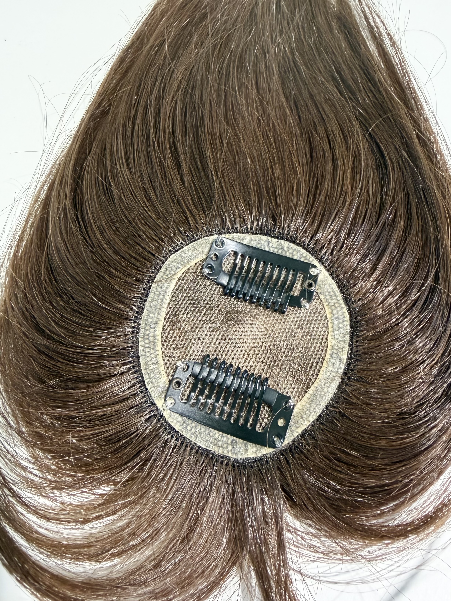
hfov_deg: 56.8
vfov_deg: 71.6
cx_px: 226
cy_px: 300
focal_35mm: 24
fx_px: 417
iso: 320
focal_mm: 2.22
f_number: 2.2
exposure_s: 1/100
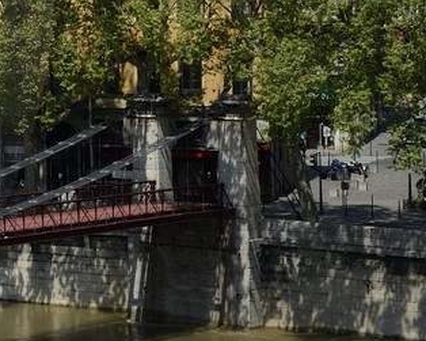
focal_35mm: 210
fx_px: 2647
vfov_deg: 7.3
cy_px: -30
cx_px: -505
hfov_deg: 8.6
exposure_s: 1/320
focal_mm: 44
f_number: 11
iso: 200
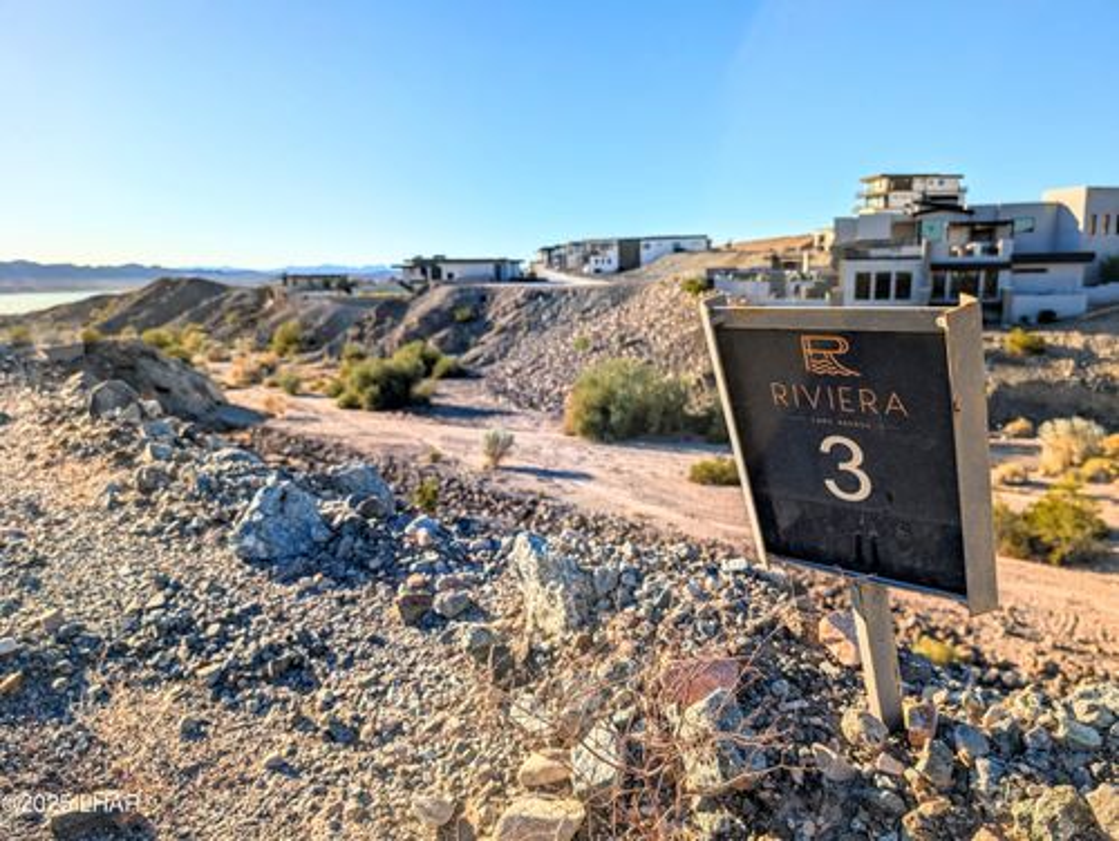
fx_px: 777
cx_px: 560
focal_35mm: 24
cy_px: 420
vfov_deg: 56.9
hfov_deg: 71.5
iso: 24
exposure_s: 1/835
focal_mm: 6.9
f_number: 1.68
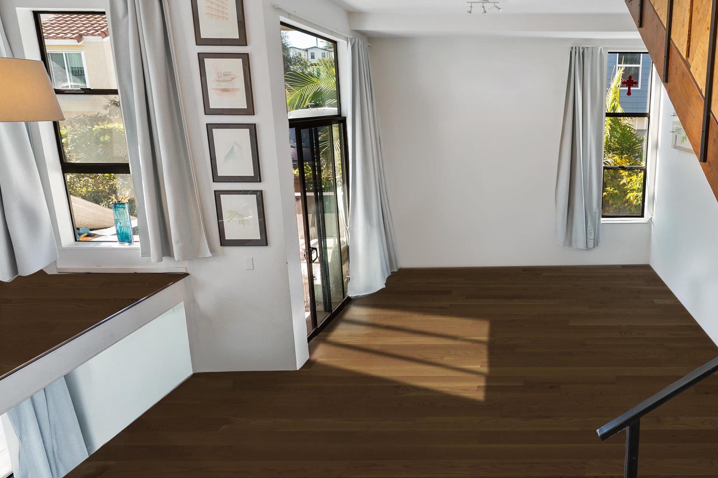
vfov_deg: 56.8
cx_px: 509
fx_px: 439
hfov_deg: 74.7
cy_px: 191
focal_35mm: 22
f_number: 10
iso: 800
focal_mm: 14
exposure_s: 1/13
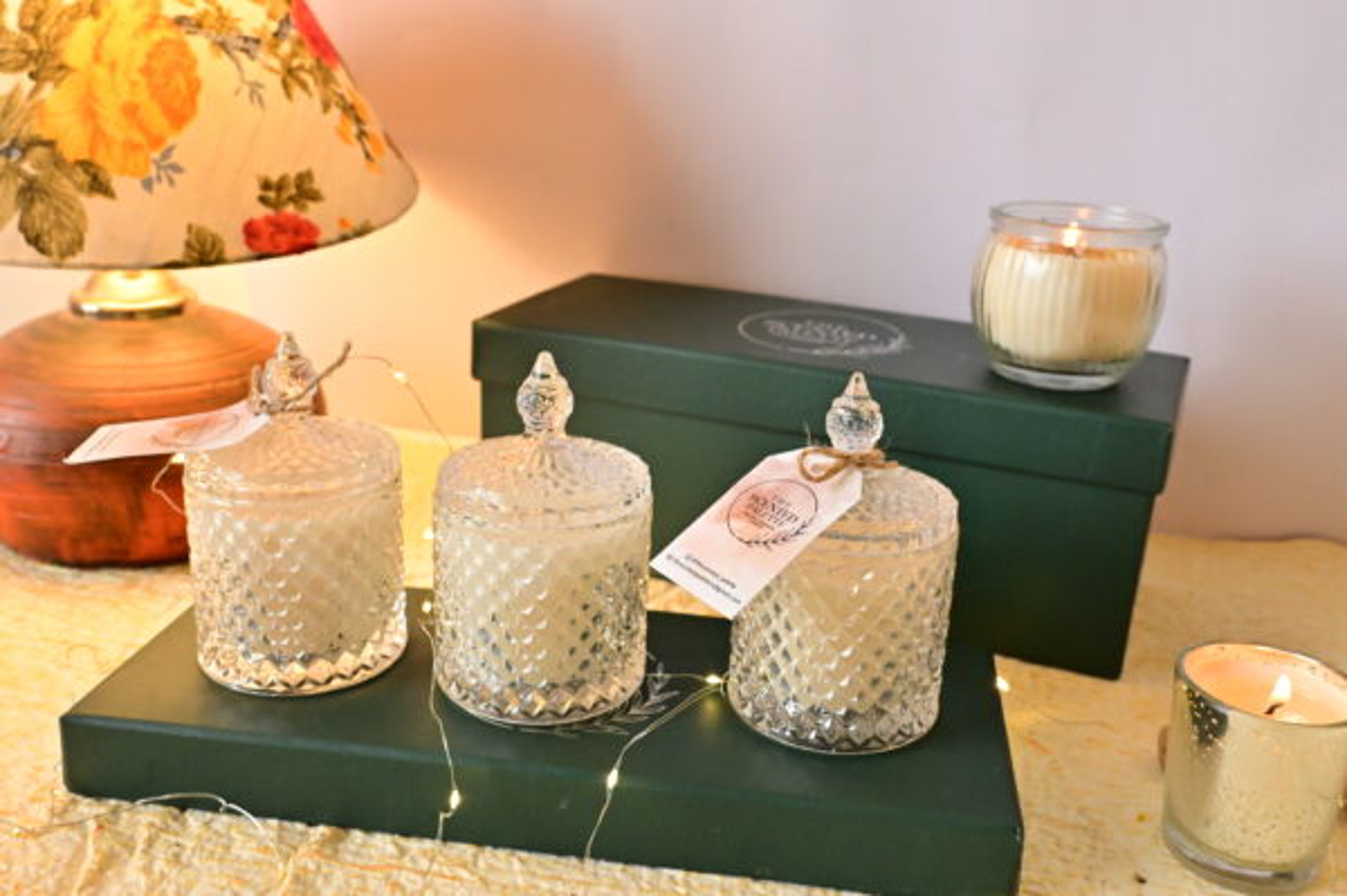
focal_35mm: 35
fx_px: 1308
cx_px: 674
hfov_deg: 54.5
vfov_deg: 37.8
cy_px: 448
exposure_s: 1/320
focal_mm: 35
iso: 6400
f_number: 8
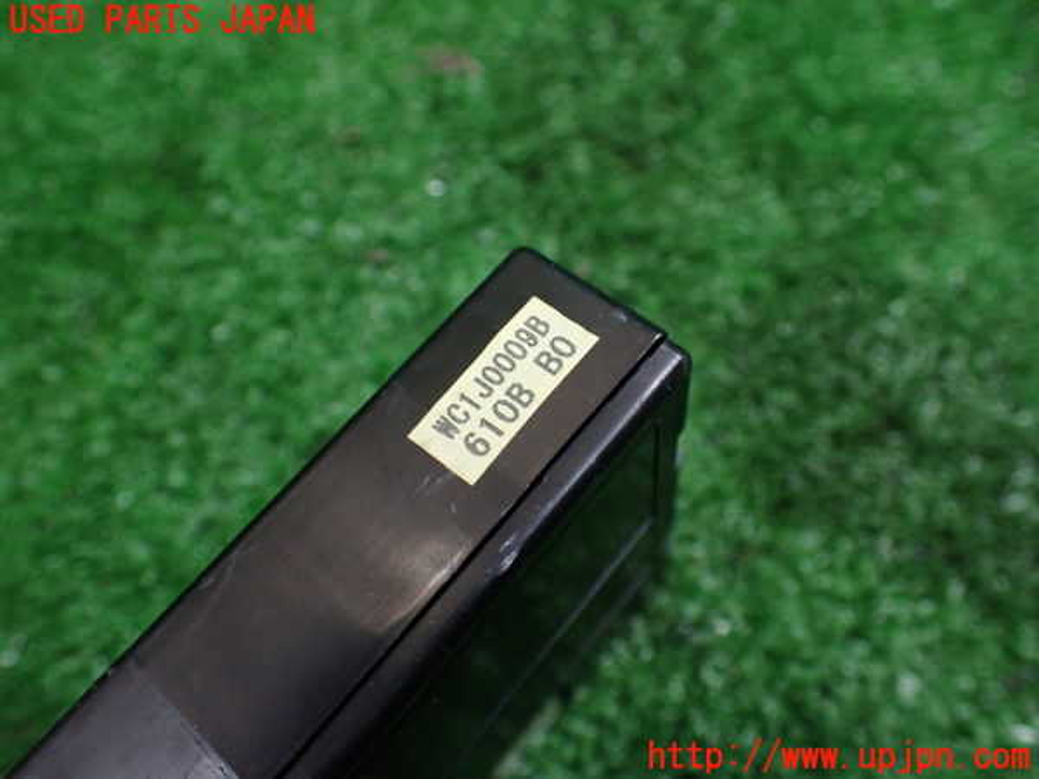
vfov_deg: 46.8
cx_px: 520
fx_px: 900
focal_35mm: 30
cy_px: 390
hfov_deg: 60.0
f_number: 2.3
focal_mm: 5.4
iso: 800
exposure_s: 1/125
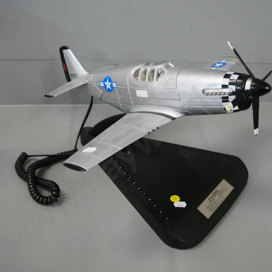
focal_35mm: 41
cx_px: 155
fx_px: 364
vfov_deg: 40.9
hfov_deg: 40.8
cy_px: 137
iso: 3200
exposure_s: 1/100
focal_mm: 17
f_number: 5
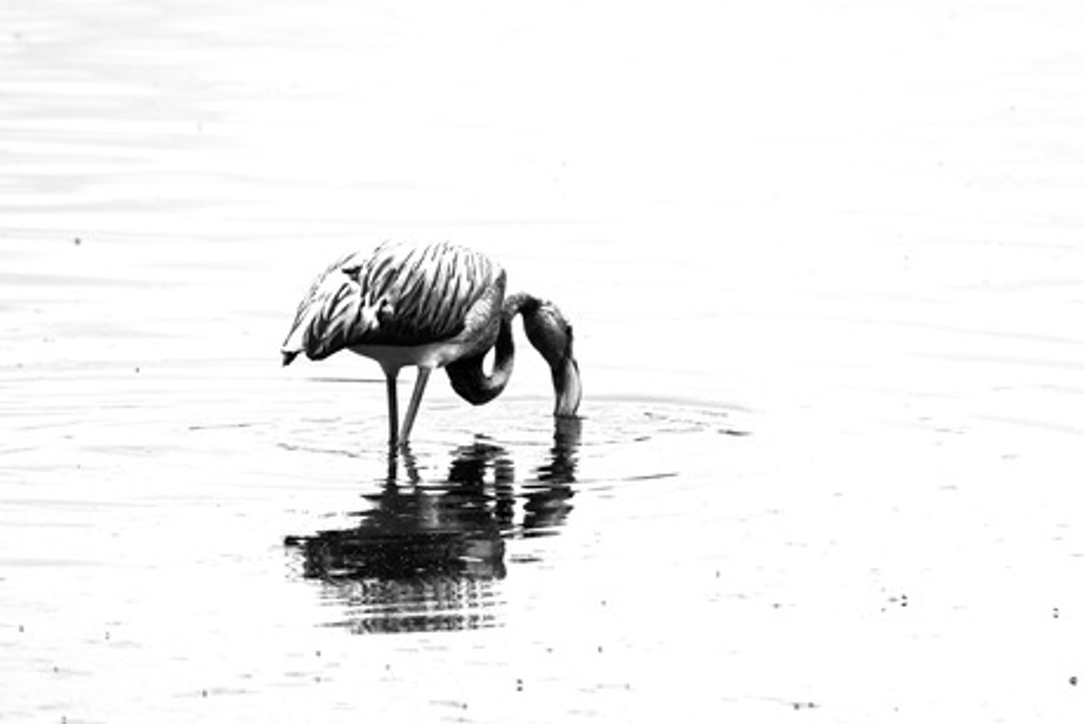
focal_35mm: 600
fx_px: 18071
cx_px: 542
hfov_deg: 3.4
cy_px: 362
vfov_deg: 2.3
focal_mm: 400
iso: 160
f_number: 8
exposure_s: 1/250
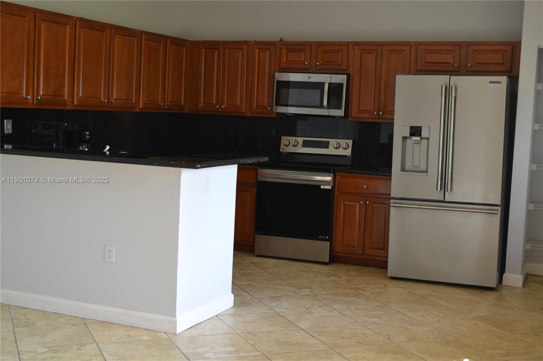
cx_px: 272
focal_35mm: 48
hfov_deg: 41.1
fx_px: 724
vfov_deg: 28.1
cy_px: 180
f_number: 4.8
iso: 400
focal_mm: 32
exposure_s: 1/30
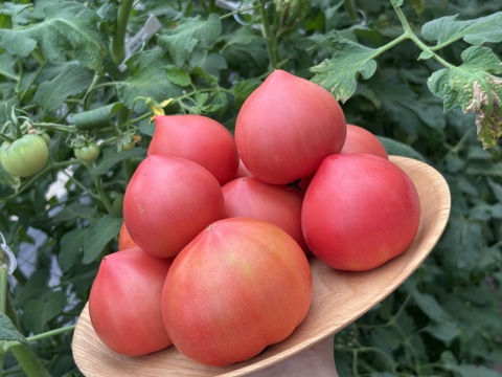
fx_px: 754
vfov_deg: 28.0
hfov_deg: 36.8
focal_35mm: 52
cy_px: 188
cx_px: 251
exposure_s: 1/173
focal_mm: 5.96
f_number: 1.6
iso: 32
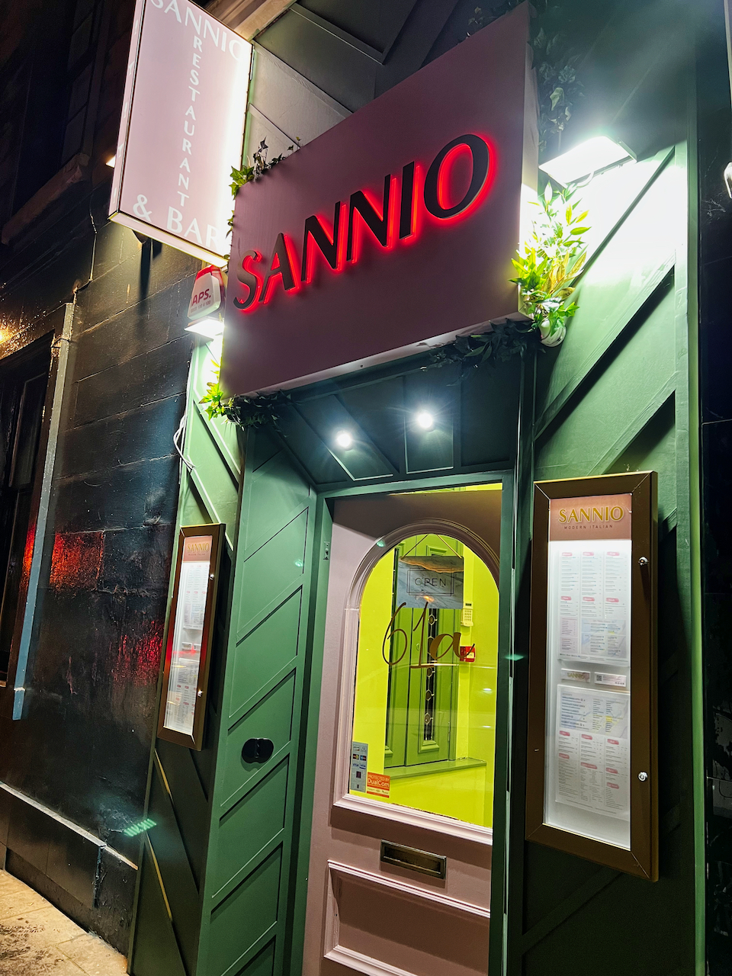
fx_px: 733
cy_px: 488
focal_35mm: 26
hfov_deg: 53.1
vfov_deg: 67.3
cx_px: 366
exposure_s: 1/50
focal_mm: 5.7
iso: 160
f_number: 1.5
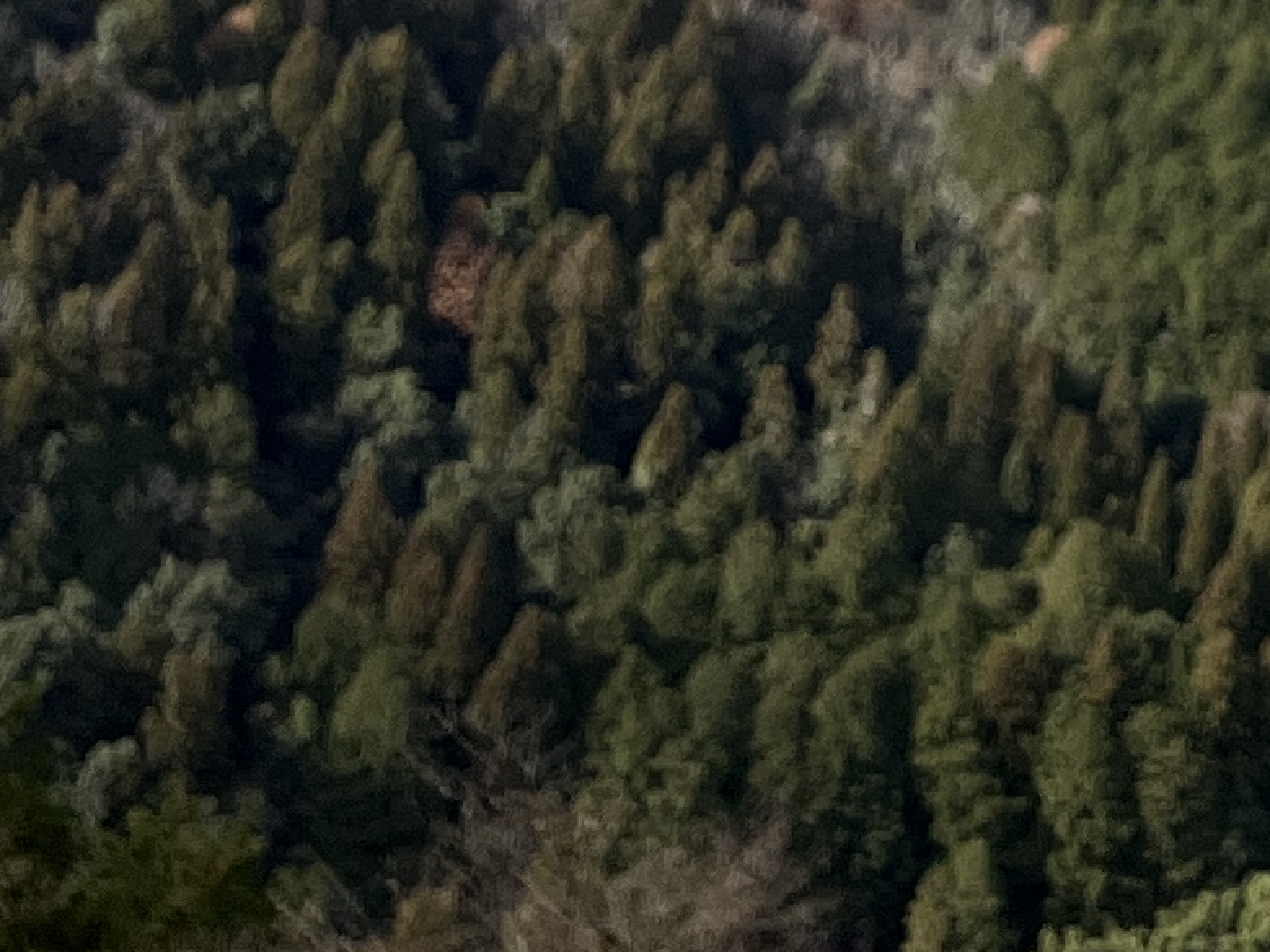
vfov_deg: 9.3
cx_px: 1885
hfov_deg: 12.9
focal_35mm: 145
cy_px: -1229
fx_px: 5319
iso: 32
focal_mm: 3.99
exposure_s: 1/2315
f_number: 1.8
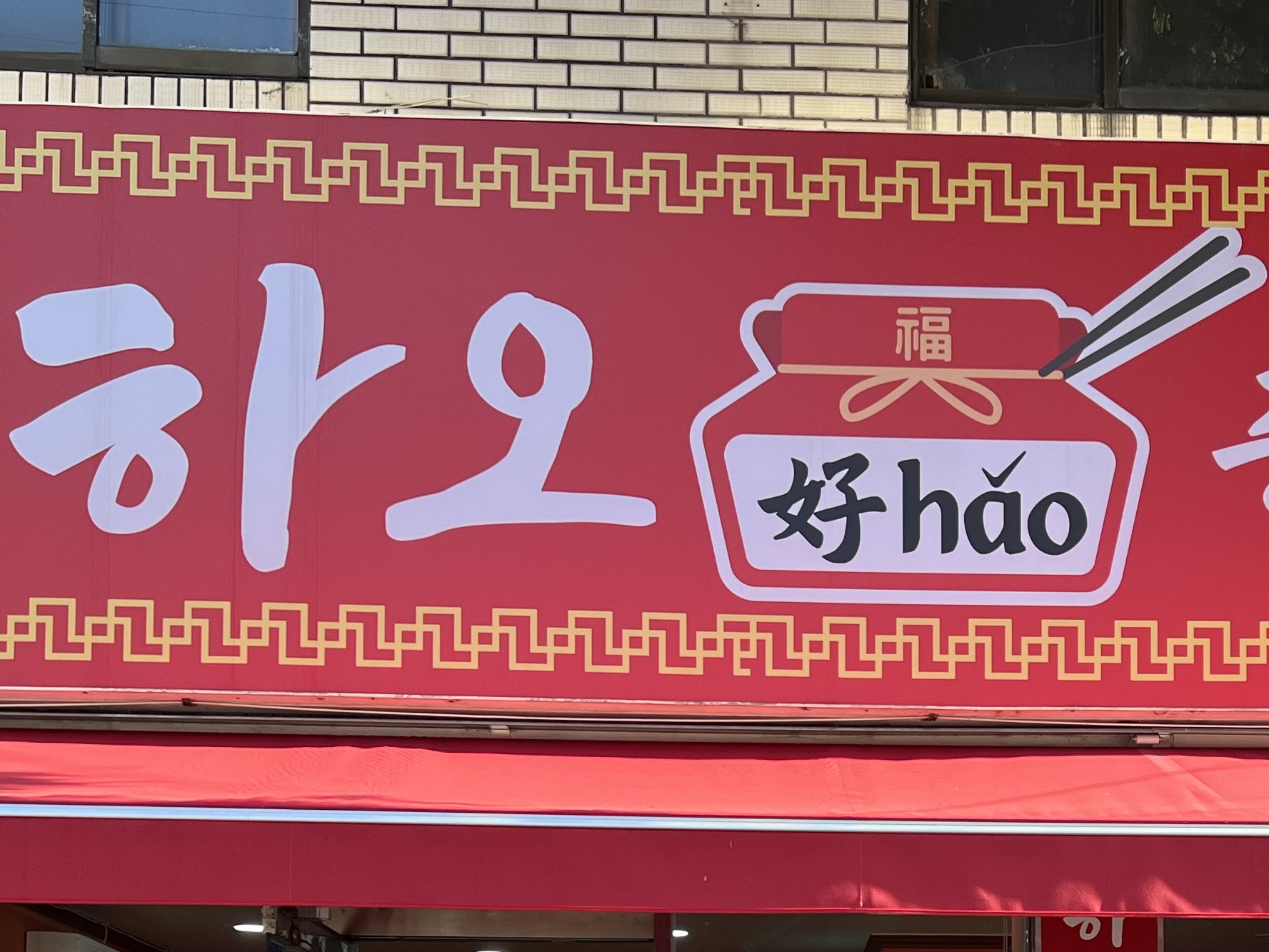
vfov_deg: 23.2
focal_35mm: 59
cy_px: 1066
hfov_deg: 32.3
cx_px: 876
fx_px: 2163
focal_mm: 5.7
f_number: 1.5
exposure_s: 1/443
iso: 50
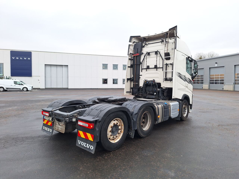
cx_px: 120
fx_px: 159
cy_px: 90
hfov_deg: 73.9
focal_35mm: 23
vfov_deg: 58.9
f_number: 1.8
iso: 40
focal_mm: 5.54
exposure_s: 1/124
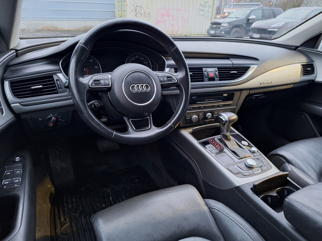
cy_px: 120
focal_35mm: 23
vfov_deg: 58.9
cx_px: 161
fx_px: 214
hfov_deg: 73.9
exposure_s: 1/20
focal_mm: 5.54
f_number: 1.8
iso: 640
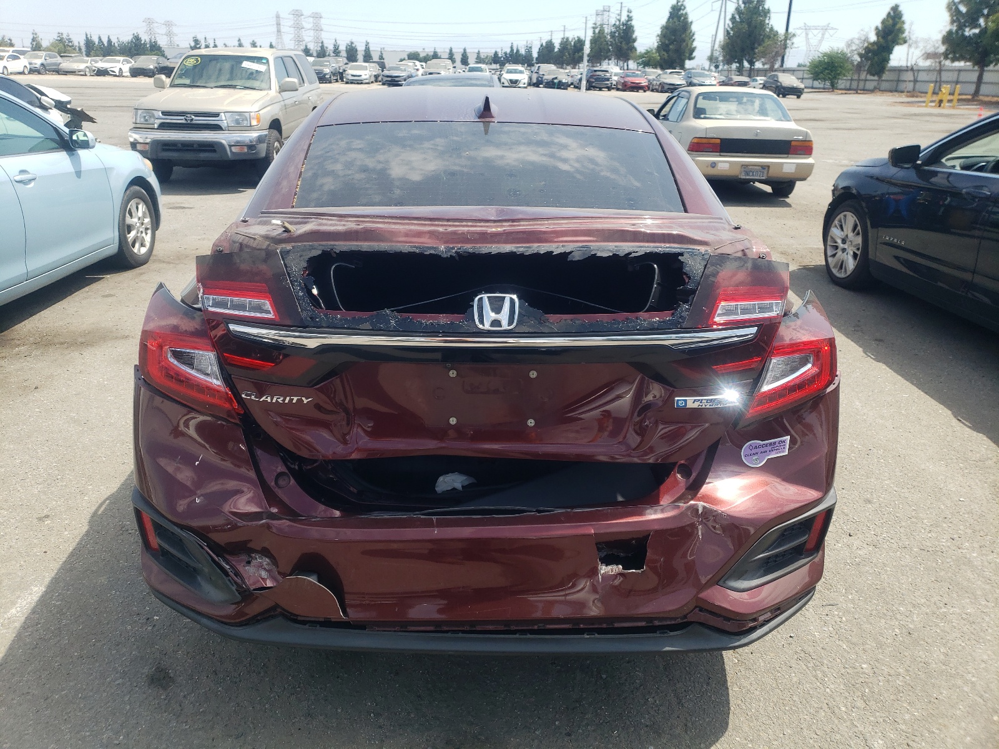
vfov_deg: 53.1
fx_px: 750
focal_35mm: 26
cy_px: 374
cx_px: 500
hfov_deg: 67.3
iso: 50
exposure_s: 1/2000
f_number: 1.5
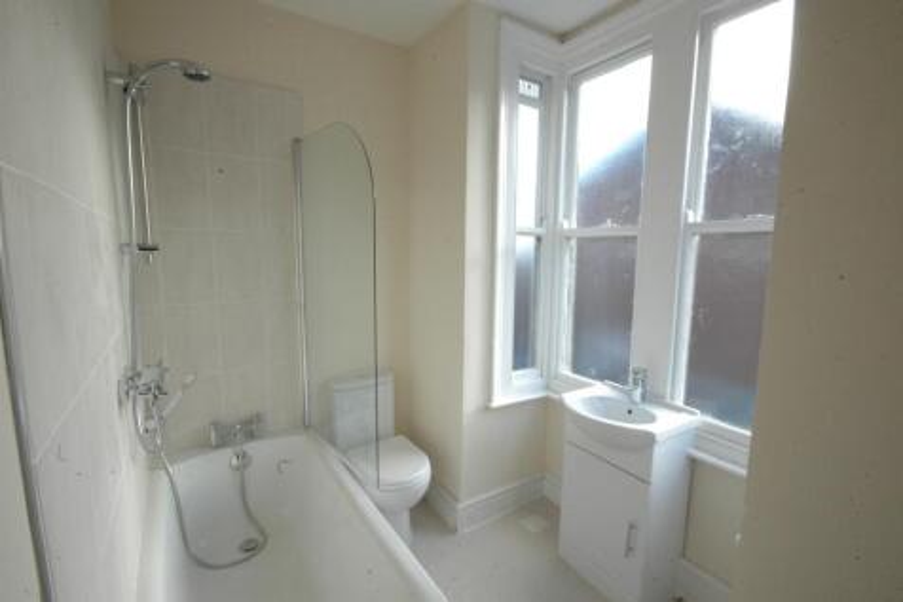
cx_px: 452
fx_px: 376
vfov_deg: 77.3
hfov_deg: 100.4
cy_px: 301
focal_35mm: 15
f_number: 22
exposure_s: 1/8
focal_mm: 10
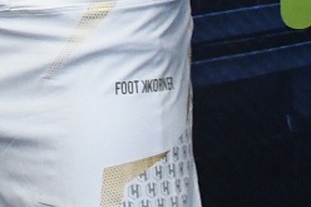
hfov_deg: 4.7
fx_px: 3738
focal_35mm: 433
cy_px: -308
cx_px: -226
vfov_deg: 3.1
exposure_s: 1/250
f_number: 8
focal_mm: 45
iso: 5000
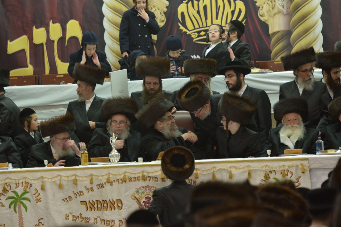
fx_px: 2652
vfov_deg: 4.9
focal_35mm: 280
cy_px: 114
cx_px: 170
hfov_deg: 7.4
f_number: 5.6
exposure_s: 1/125
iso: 1600
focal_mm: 280
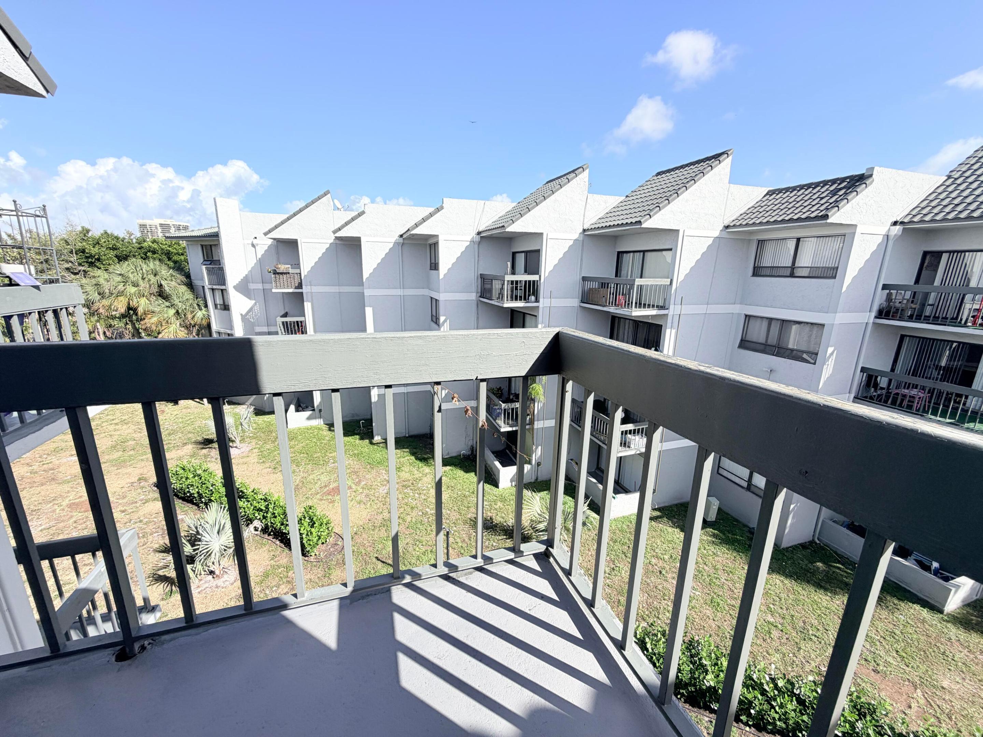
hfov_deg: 102.1
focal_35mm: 14
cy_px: 368
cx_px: 492
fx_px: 398
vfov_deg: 85.7
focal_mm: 2.22
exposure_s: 1/770
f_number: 2.2
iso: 20
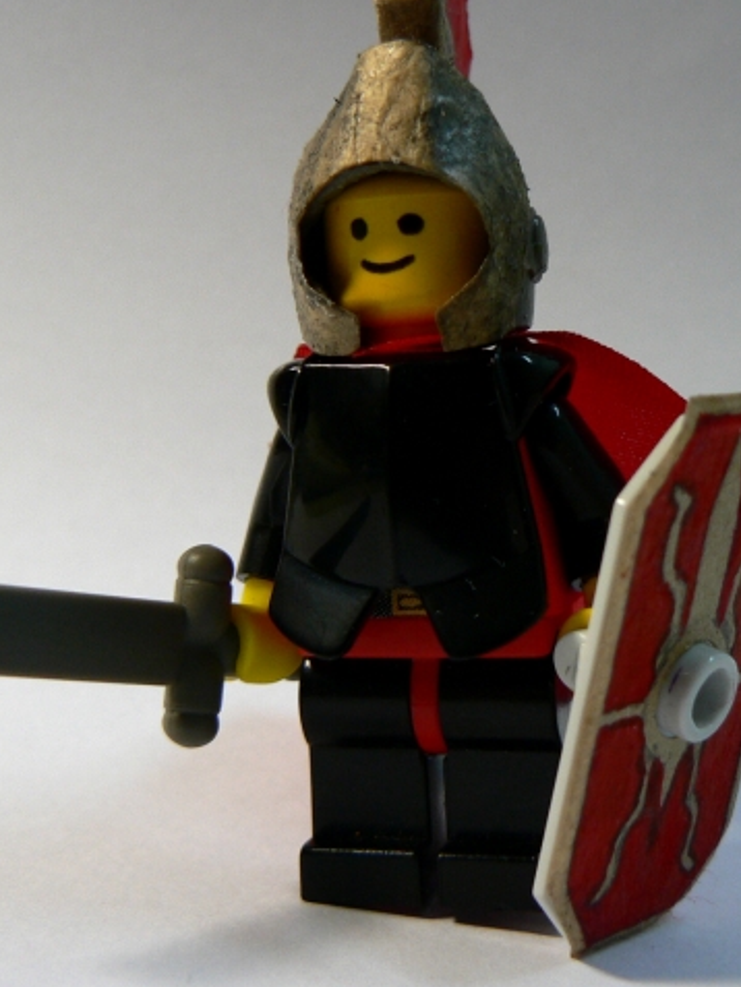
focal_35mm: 58
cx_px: 406
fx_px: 1655
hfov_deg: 25.2
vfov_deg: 33.2
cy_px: 430
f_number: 2.8
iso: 80
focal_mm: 6
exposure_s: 1/30
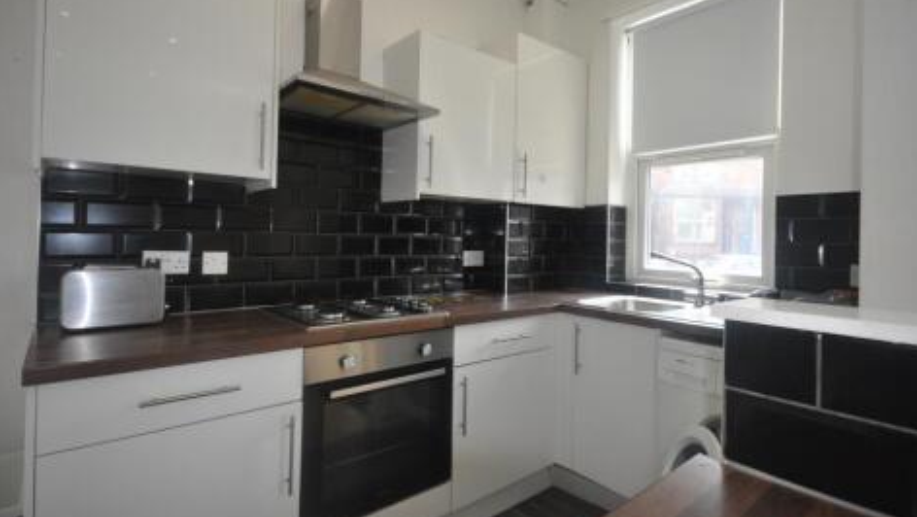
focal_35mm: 19
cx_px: 457
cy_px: 232
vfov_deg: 58.3
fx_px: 462
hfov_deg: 89.5
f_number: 7.1
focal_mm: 12
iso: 1250
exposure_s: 1/200
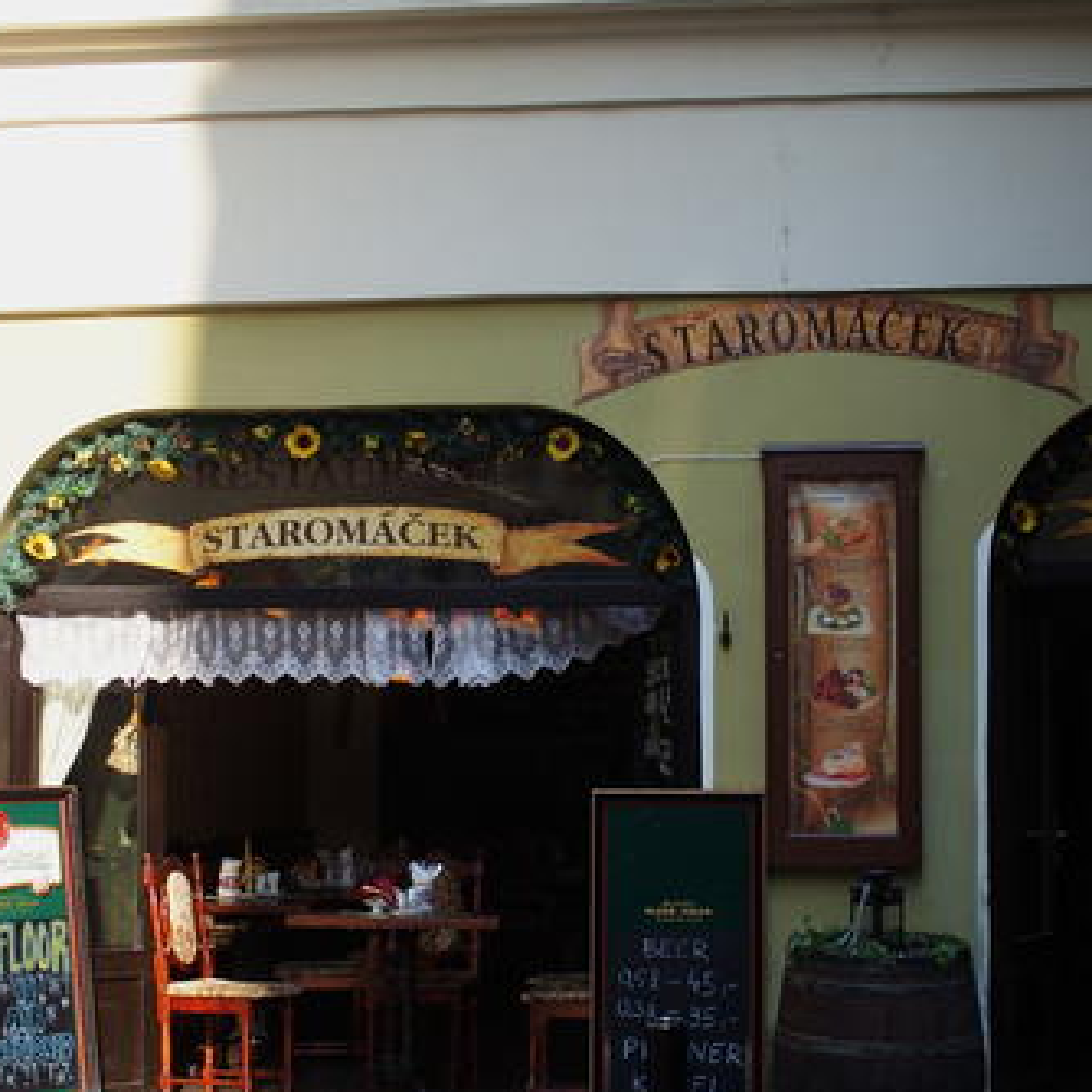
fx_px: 2427
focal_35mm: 68
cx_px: 481
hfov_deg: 25.3
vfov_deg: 25.4
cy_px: 543
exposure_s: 1/200
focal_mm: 12
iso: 100
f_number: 3.5
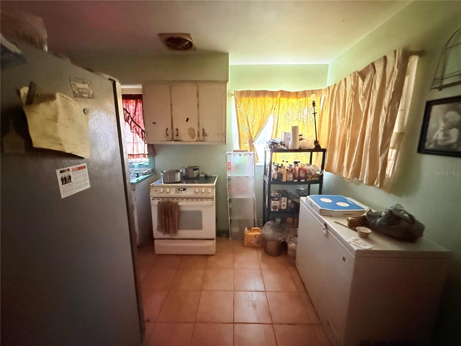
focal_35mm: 14
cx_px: 230
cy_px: 173
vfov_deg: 85.7
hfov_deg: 102.1
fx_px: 186
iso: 1250
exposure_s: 1/51
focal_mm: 2.22
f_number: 2.2
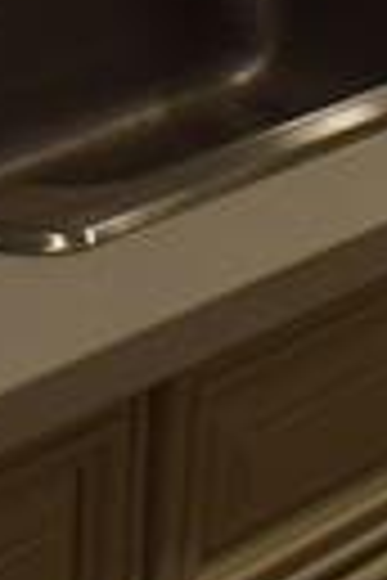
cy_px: -553
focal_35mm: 215
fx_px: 3467
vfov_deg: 9.0
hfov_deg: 6.4
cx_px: 40
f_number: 5
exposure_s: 1/100
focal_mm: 18
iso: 400
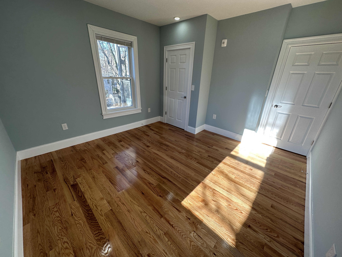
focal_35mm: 14
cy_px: 128
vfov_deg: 85.7
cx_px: 171
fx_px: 138
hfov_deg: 102.1
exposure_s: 1/120
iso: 64
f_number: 2.2
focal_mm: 2.22
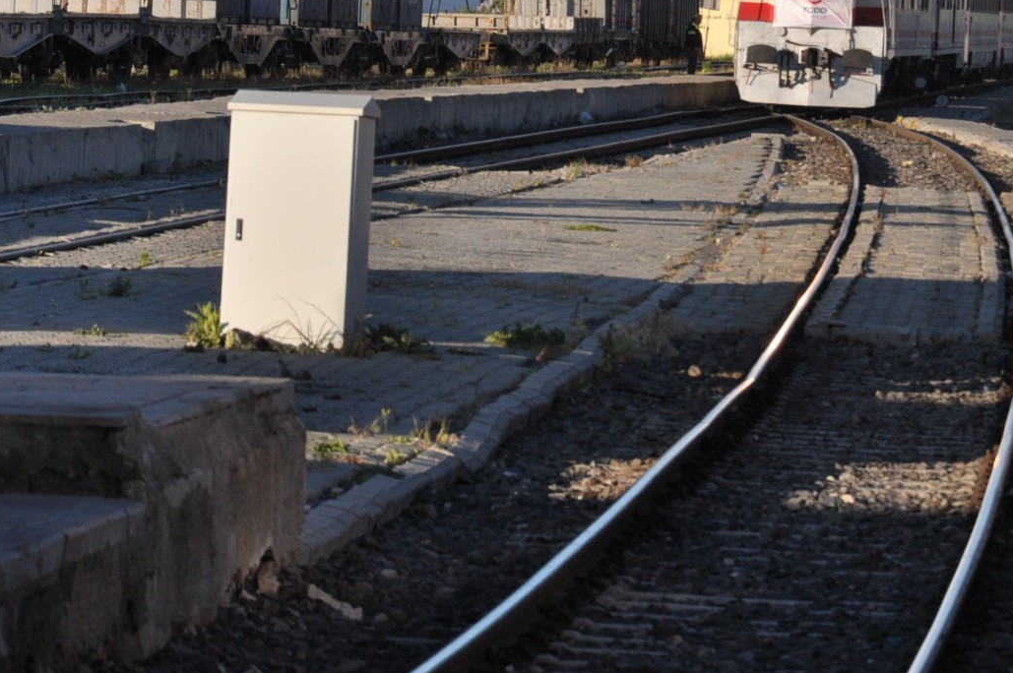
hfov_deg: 6.3
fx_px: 9222
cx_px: 688
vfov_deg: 4.2
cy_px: -22
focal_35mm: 328
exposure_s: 1/1000
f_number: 8
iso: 400
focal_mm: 105
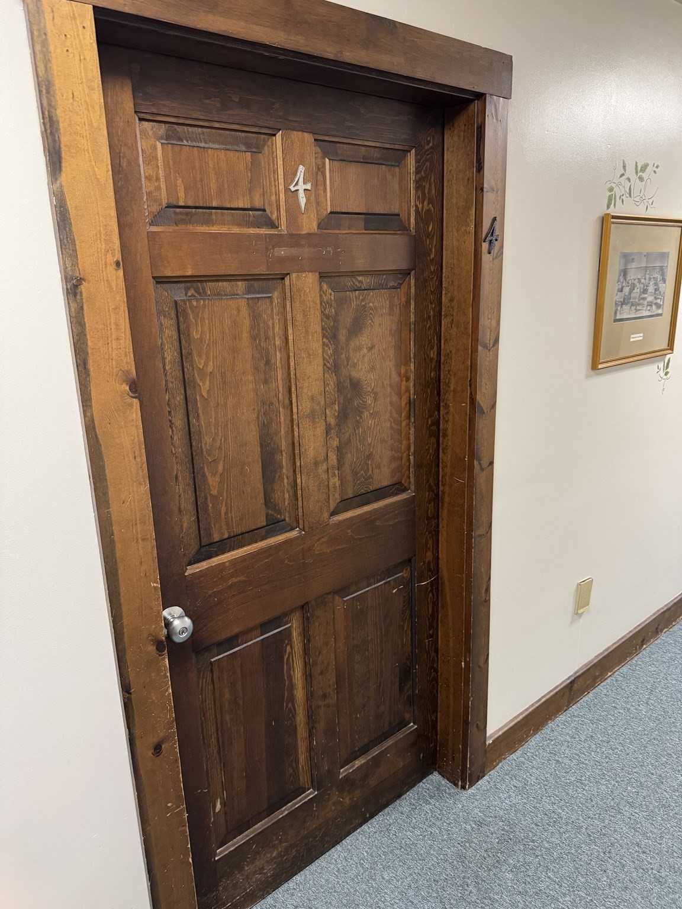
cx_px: 341
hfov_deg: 56.8
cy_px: 454
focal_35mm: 24
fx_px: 630
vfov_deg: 71.6
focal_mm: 6.76
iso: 400
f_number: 1.78
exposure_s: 1/60
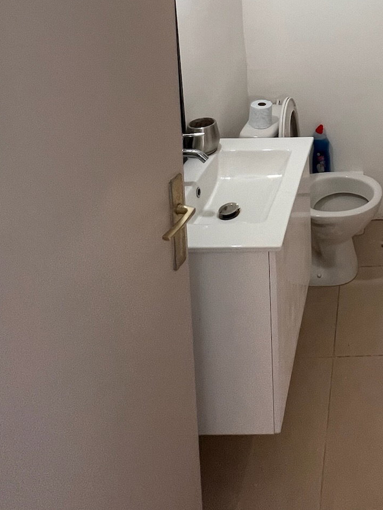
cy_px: -33
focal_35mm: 28
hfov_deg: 43.3
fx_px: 413
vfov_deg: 48.2
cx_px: 375
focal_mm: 1.57
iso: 125
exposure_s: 1/100
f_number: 1.8
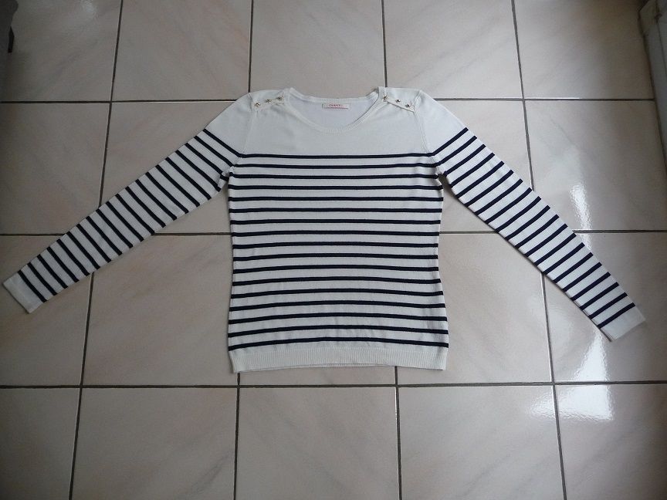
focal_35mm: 28
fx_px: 540
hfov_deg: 63.4
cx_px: 334
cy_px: 250
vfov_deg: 49.7
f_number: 3.3
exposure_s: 1/30
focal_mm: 4.7
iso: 160
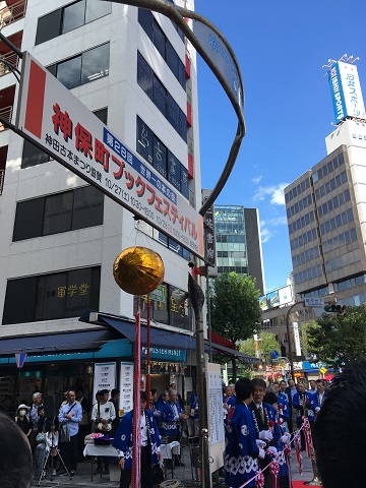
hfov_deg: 48.2
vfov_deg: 61.7
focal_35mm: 29
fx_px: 409
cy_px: 244
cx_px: 183
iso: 25
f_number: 2.2
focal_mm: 4.15
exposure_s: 1/718
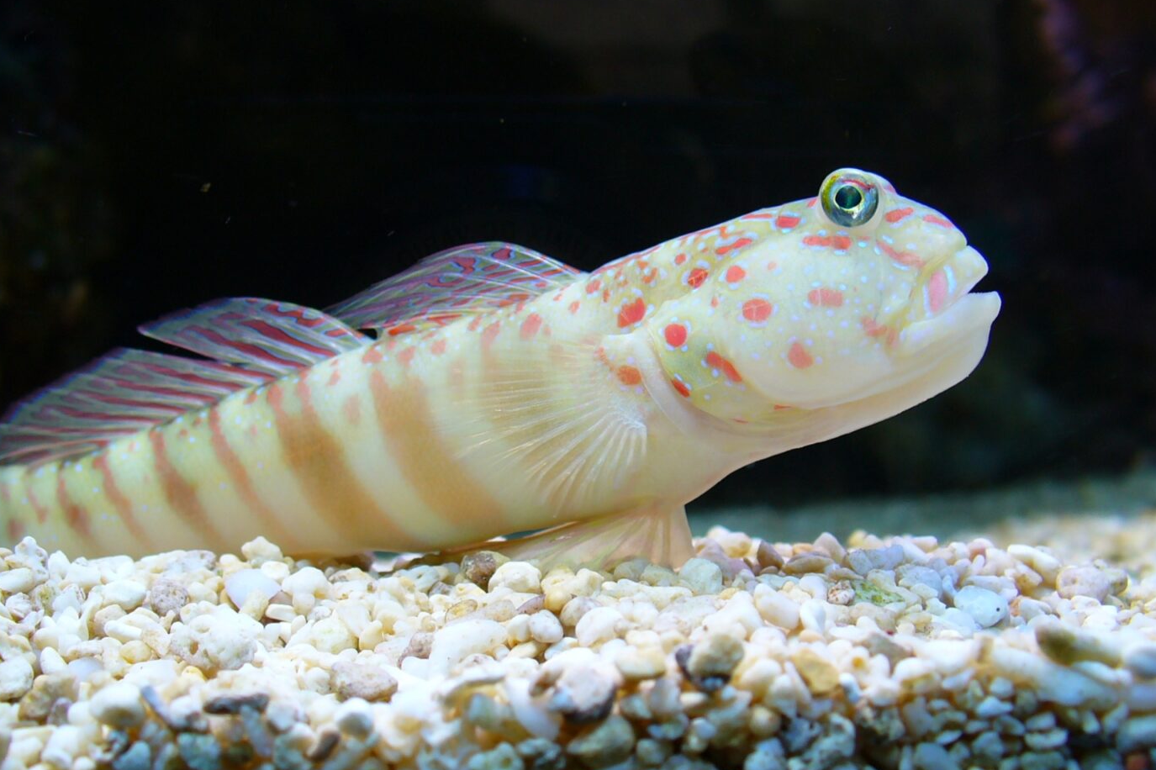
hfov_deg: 45.4
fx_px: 1380
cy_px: 371
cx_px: 513
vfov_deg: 31.2
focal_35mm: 43
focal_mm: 6.1
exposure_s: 1/50
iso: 64
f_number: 2.8
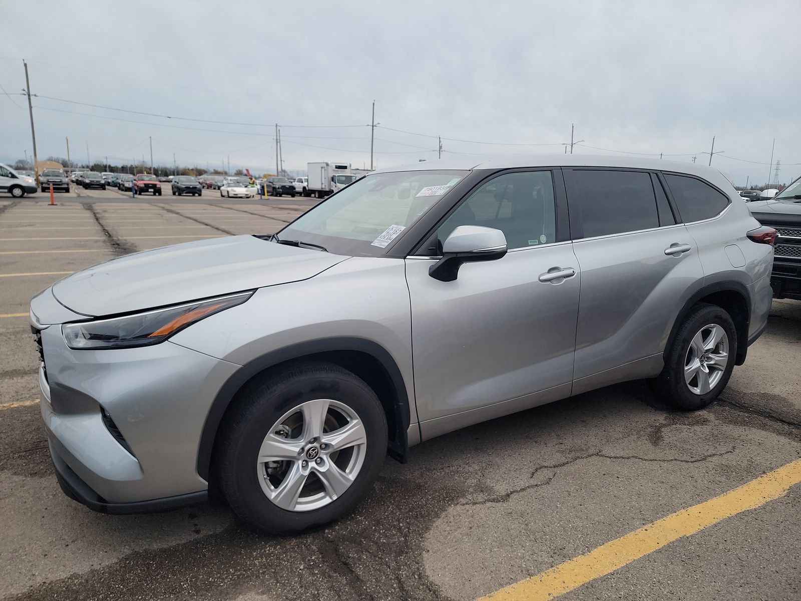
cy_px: 300
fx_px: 555
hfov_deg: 71.6
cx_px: 400
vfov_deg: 56.8
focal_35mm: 24
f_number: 1.8
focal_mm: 6.7
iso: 139
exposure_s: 1/59
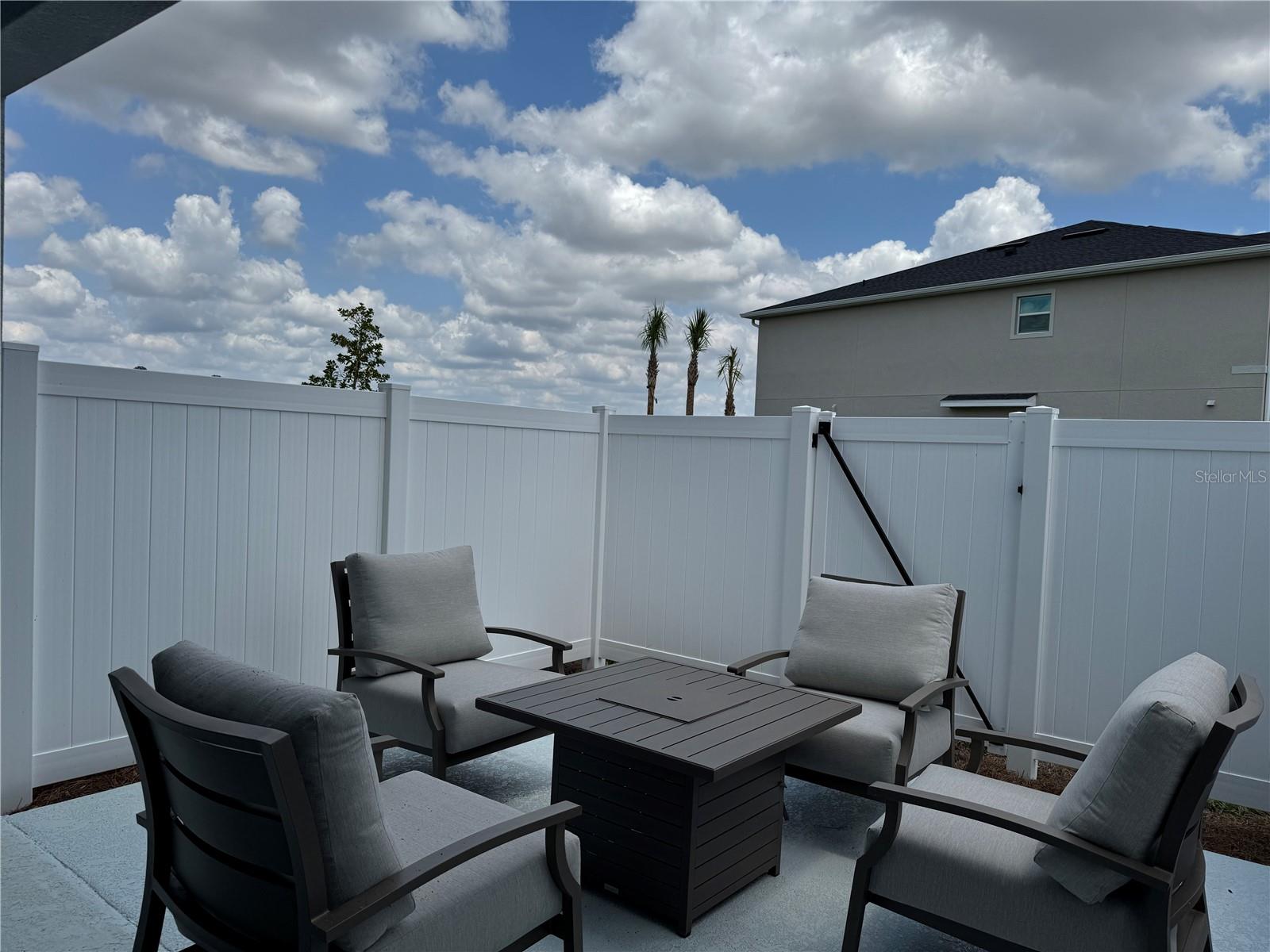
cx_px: 635
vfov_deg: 56.8
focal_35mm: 24
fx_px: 881
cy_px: 476
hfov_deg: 71.6
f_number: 1.78
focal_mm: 6.76
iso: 80
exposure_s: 1/7937
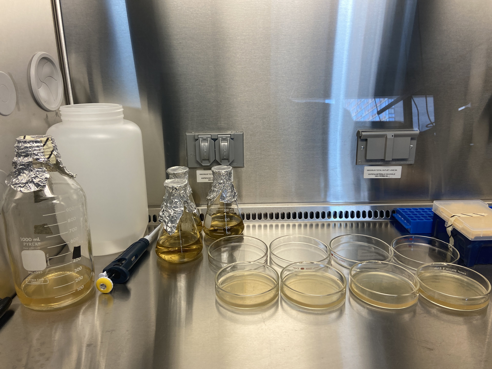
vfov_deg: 53.1
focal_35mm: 26
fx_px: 370
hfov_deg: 67.3
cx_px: 246
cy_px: 184
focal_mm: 4.25
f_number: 1.8
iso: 64
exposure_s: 1/120
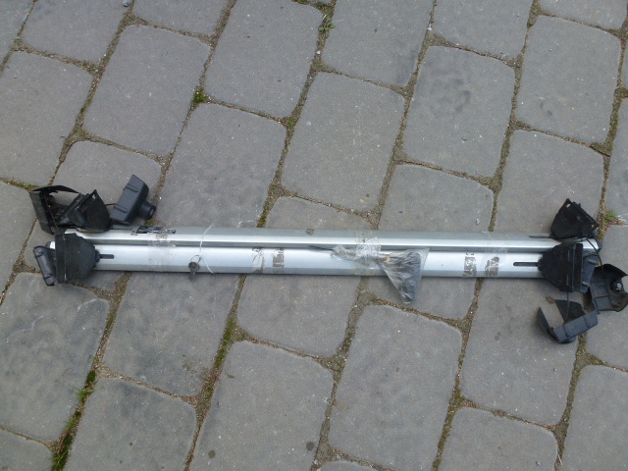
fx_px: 435
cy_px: 236
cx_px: 314
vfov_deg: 56.8
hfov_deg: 71.6
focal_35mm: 24
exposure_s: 1/160
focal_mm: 4.3
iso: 100
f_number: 4
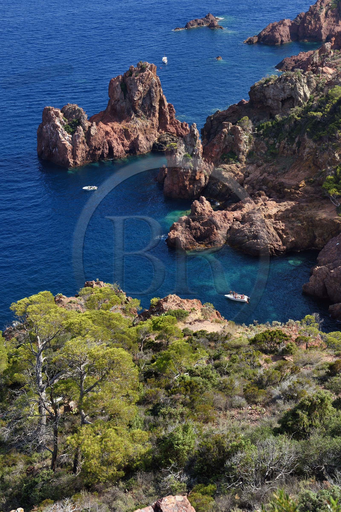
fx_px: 882
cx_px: 170
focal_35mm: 62
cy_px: 256
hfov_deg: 21.9
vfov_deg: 32.4
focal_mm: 62
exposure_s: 1/100
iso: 200
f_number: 13
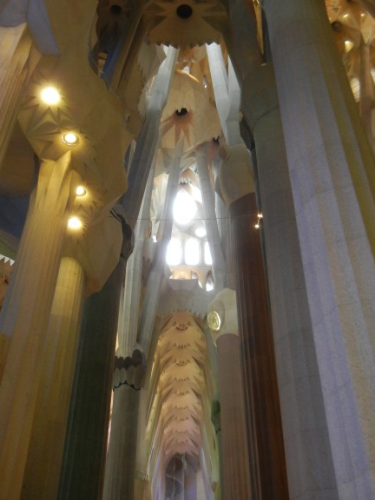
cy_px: 175
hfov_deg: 36.0
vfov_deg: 46.2
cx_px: 185
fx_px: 578
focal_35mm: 40
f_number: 3.5
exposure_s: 1/9.9
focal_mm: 5.4
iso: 400
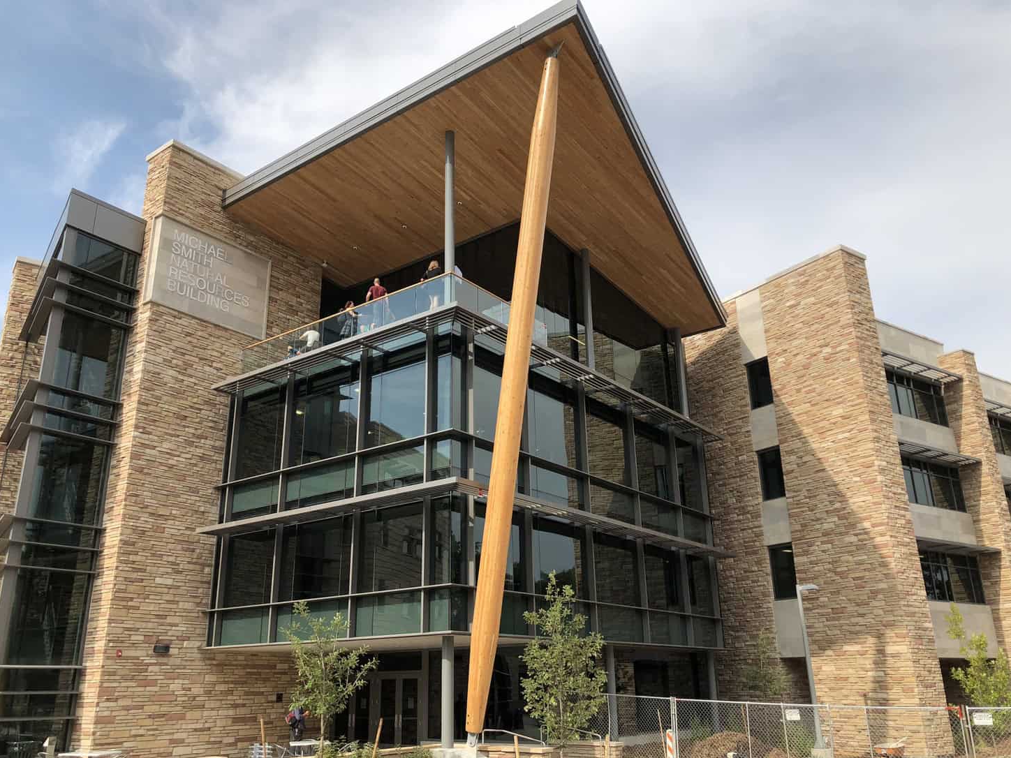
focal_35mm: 29
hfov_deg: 61.7
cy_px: 381
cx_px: 500
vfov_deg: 48.2
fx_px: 847
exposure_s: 1/1350
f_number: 1.8
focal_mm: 4
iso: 20
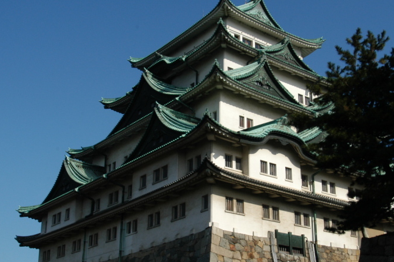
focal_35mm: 55
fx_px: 602
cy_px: 148
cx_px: 239
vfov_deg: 24.6
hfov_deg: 36.1
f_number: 10
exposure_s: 1/350
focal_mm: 24
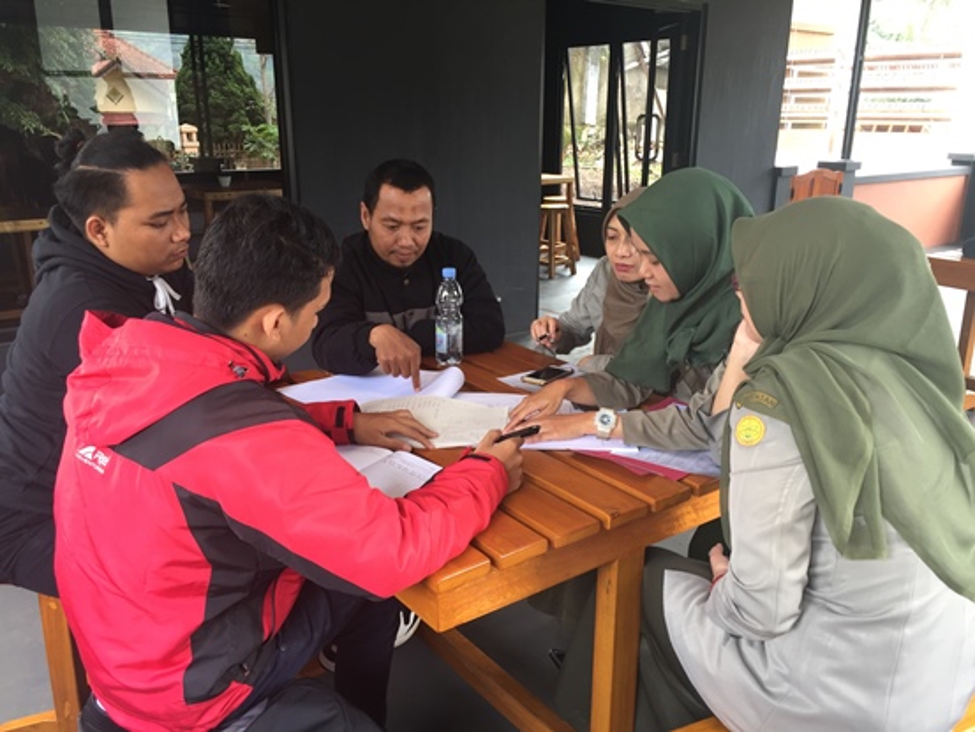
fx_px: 817
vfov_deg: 48.2
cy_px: 366
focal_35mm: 29
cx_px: 488
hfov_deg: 61.6
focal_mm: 4.15
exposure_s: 1/50
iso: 40
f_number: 2.2
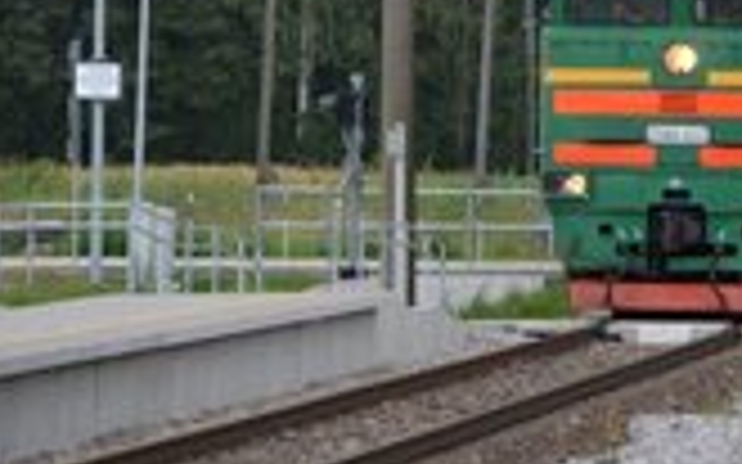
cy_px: 97
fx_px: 7868
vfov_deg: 3.4
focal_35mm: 389
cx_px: 877
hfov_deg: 5.4
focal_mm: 105
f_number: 8
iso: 200
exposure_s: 1/250
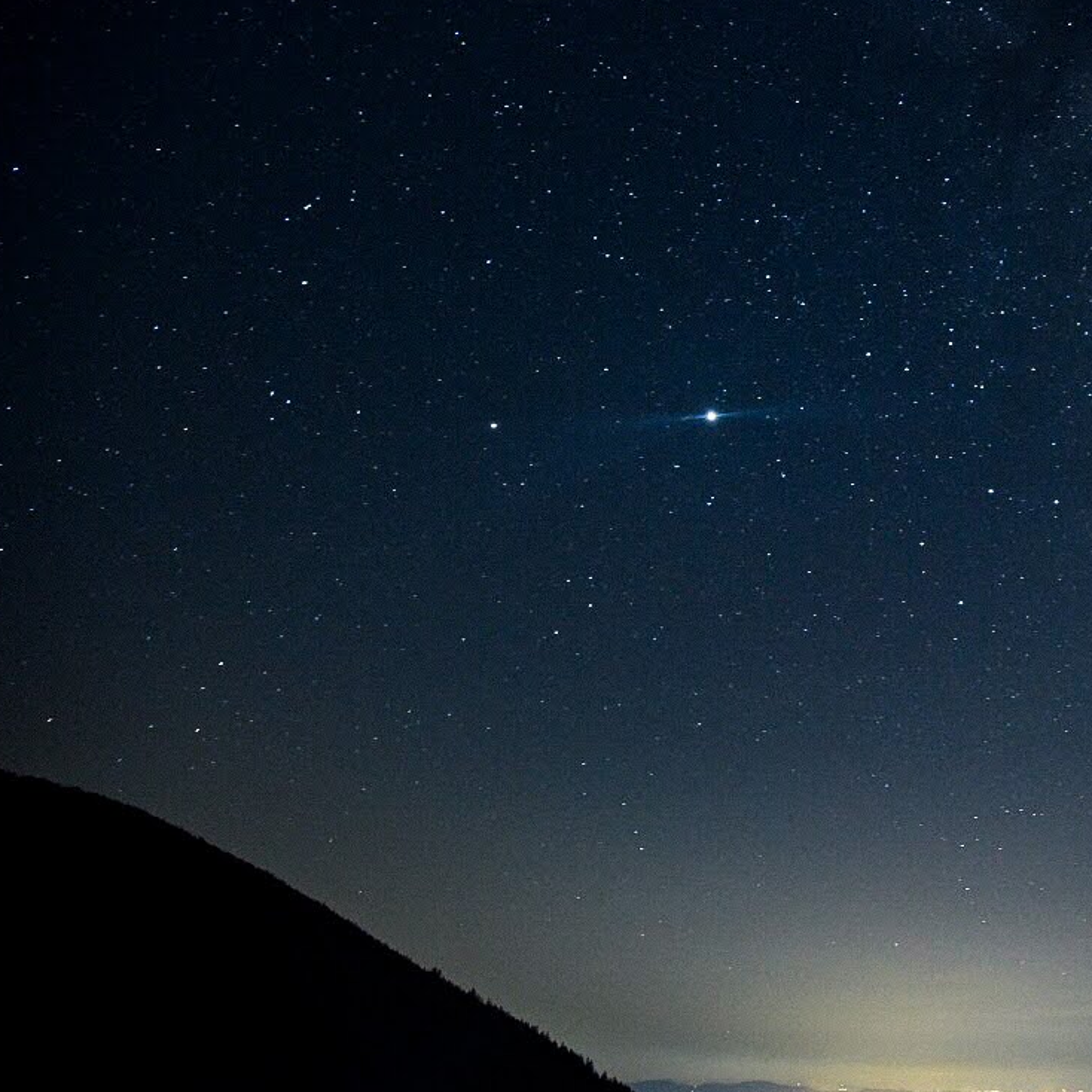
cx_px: 1137
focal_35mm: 45
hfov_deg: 33.7
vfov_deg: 37.3
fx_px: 1606
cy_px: 406
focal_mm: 24
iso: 2500
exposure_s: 20
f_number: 4
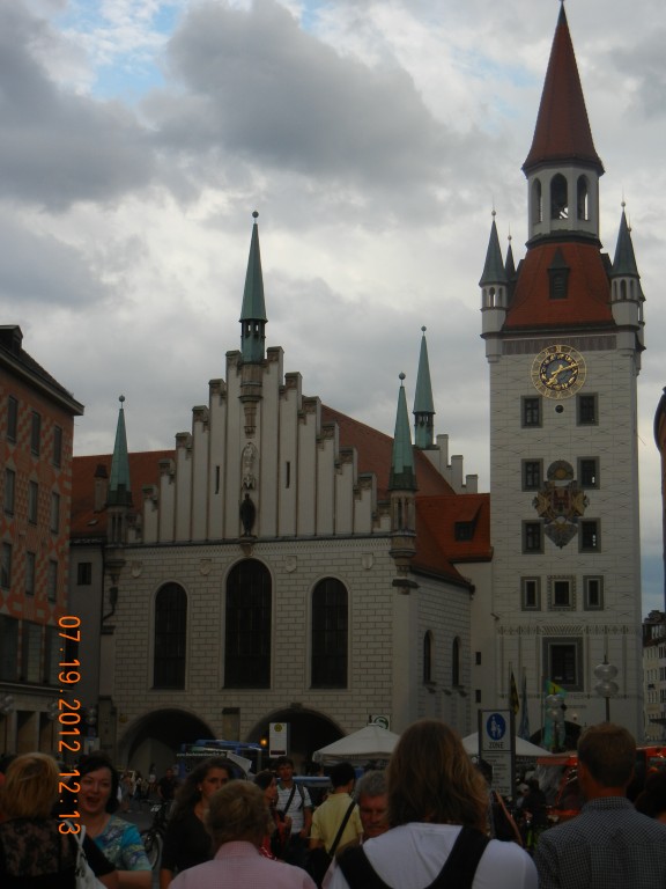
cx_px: 333
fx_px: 1744
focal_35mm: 68
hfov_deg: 21.6
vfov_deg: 28.6
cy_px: 444
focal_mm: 12.2
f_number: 4.1
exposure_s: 1/528
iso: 160
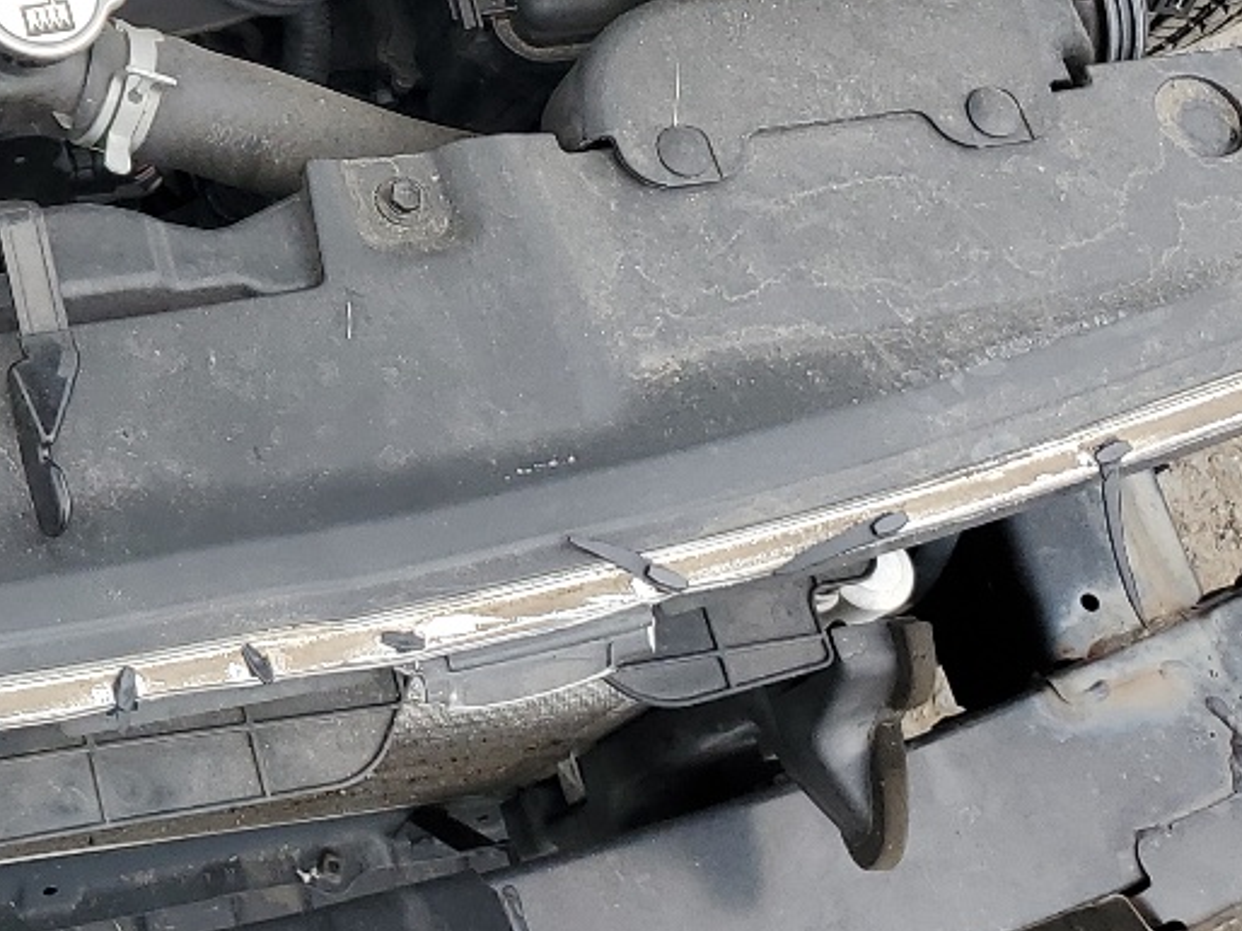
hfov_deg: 21.7
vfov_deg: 17.3
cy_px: -191
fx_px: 2905
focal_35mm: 81
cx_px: -375
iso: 50
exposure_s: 1/556
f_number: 1.5
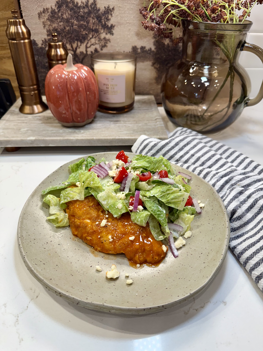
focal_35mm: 24
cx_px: 132
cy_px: 176
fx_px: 243
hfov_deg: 56.8
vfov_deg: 71.6
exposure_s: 1/120
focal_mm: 6.76
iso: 125
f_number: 1.78
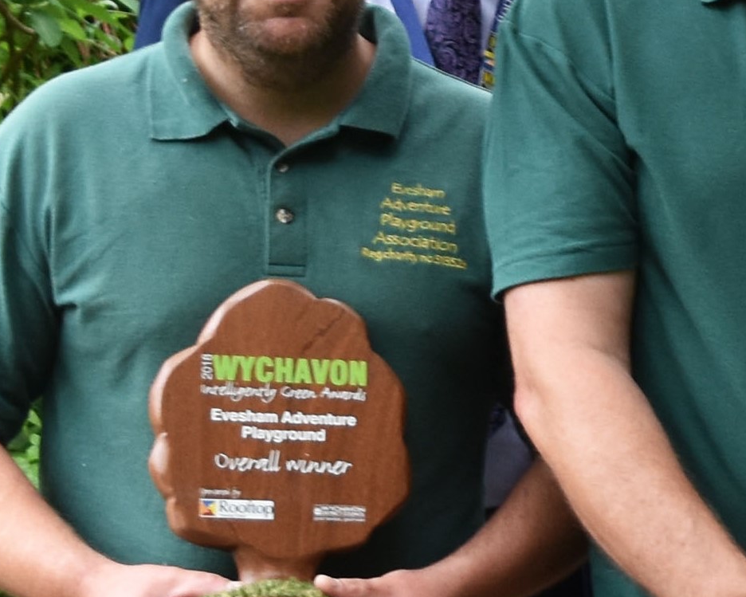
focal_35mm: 101
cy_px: 29
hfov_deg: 18.4
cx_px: 777
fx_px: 2230
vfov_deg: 15.0
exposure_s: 1/60
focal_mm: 20
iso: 450
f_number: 4
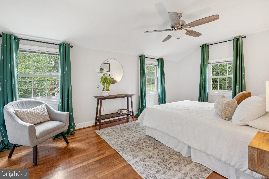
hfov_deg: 96.7
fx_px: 120
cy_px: 90
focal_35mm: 16
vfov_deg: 73.7
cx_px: 134
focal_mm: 16
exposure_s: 1/10
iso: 500
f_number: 8
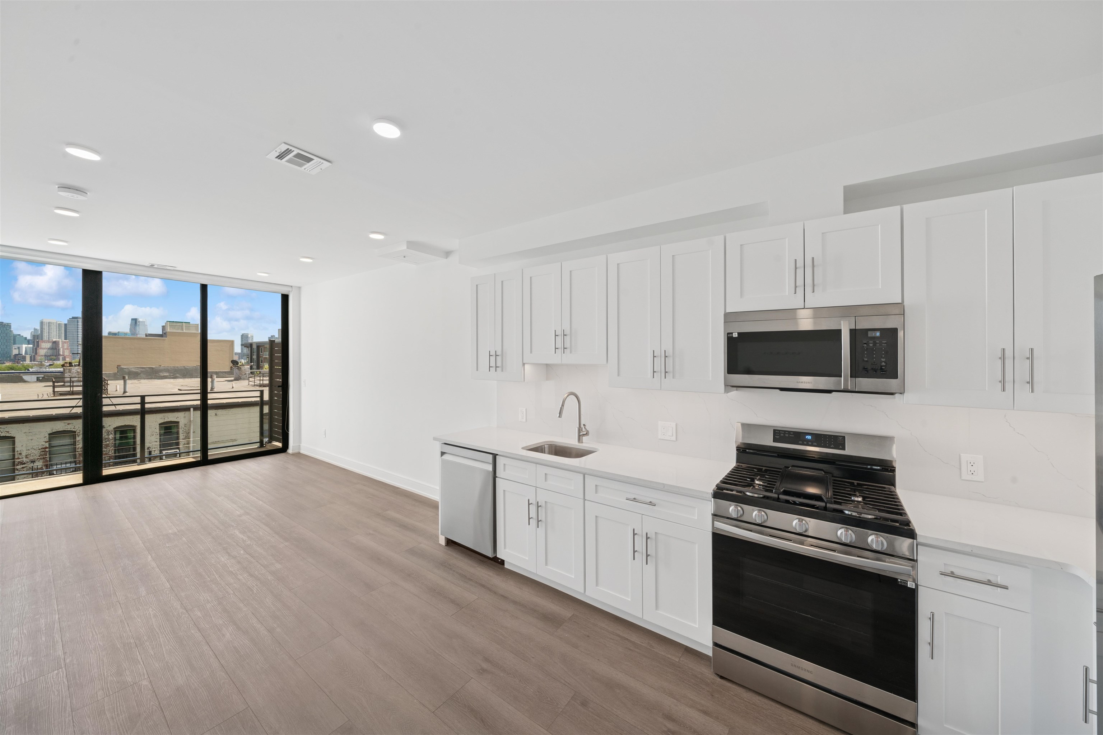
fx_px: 368
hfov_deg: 112.6
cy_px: 368
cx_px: 552
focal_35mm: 12
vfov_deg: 90.0
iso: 200
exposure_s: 1/60
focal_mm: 12
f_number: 11
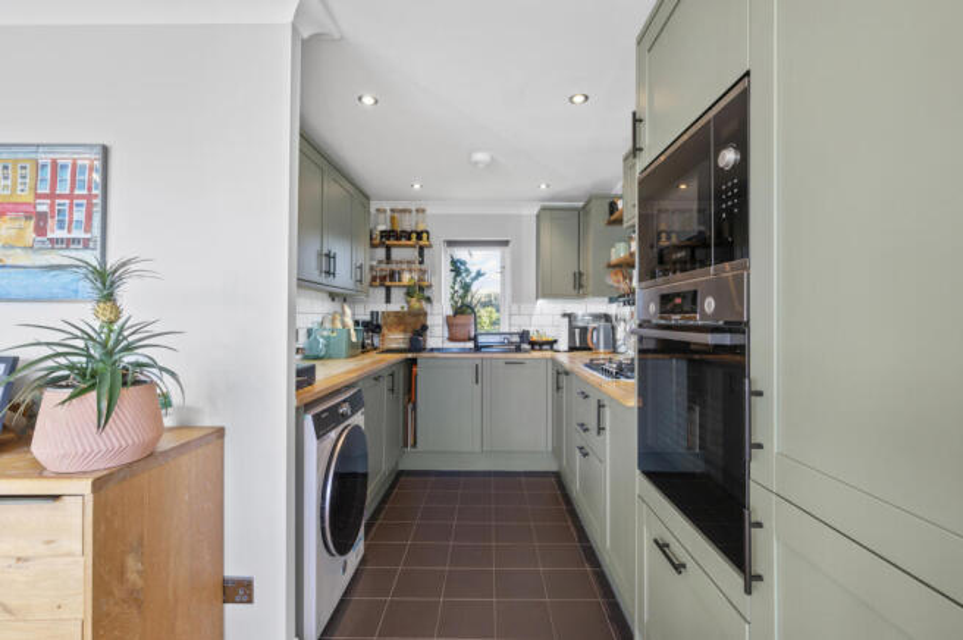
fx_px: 428
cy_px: 320
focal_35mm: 16
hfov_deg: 96.8
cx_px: 482
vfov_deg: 73.6
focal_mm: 16
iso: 200
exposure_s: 1.3
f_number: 16
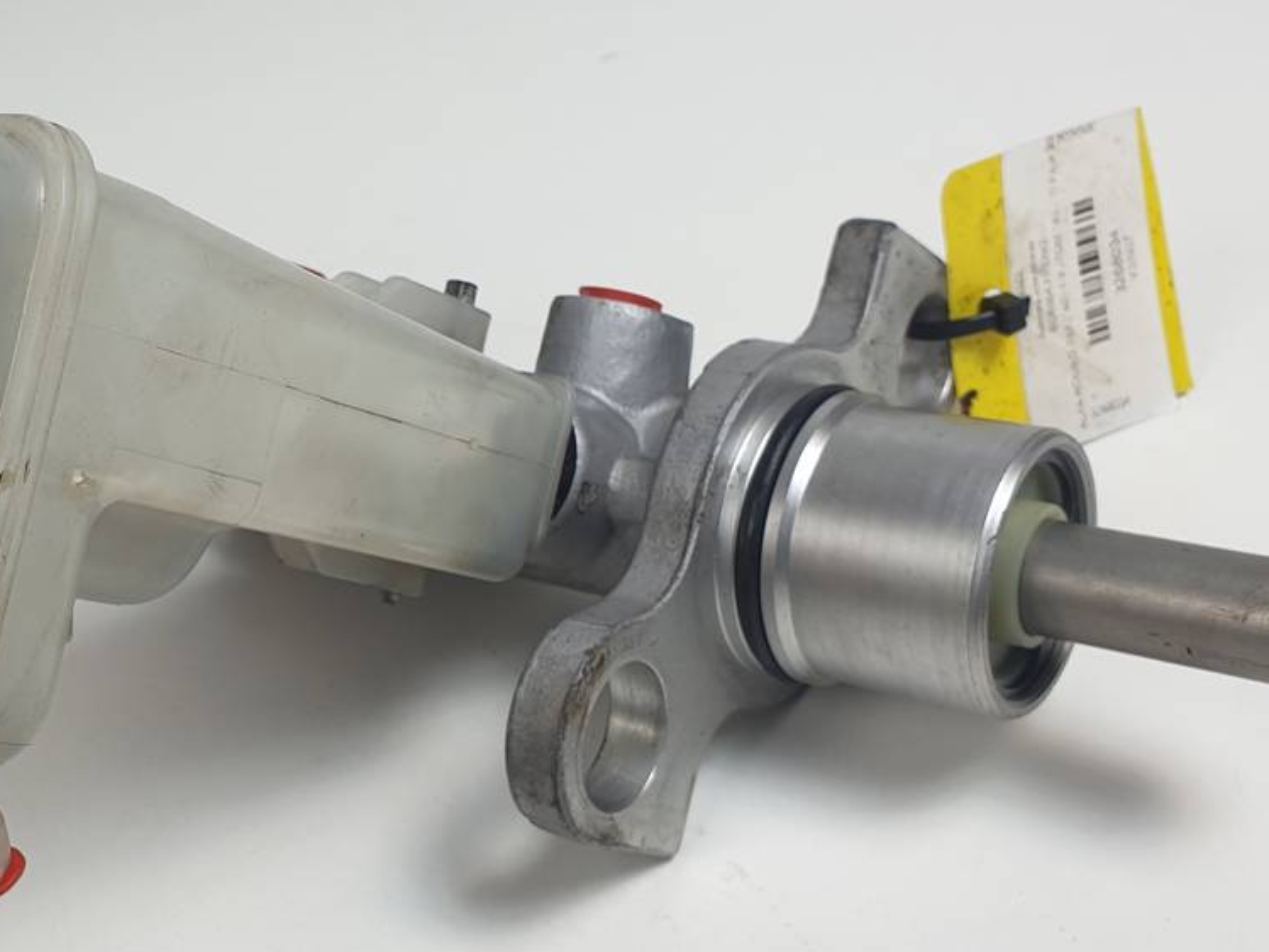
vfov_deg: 29.1
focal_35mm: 50
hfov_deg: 36.7
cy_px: 423
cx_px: 225
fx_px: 1833
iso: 50
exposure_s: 1/203
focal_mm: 4.3
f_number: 2.4
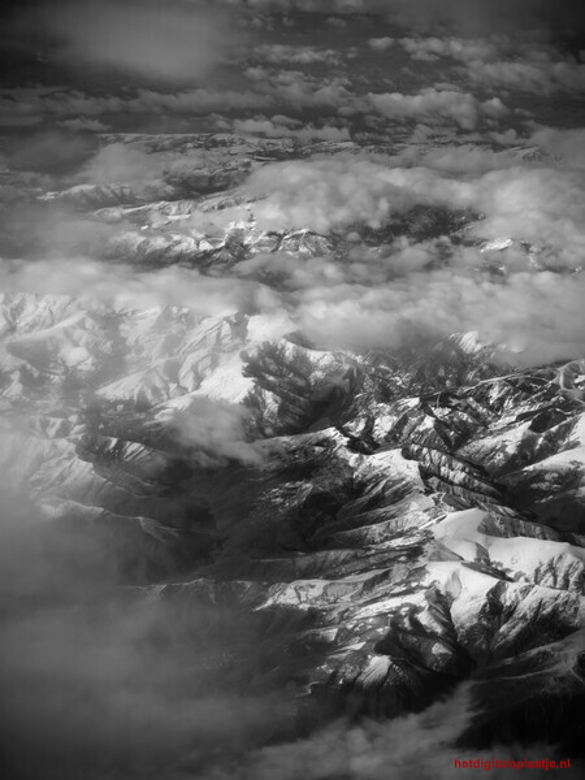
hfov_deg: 12.3
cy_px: 390
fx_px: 2704
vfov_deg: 16.4
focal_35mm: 120
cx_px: 292
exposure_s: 1/2439
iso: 50
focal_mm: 15.66
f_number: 2.8
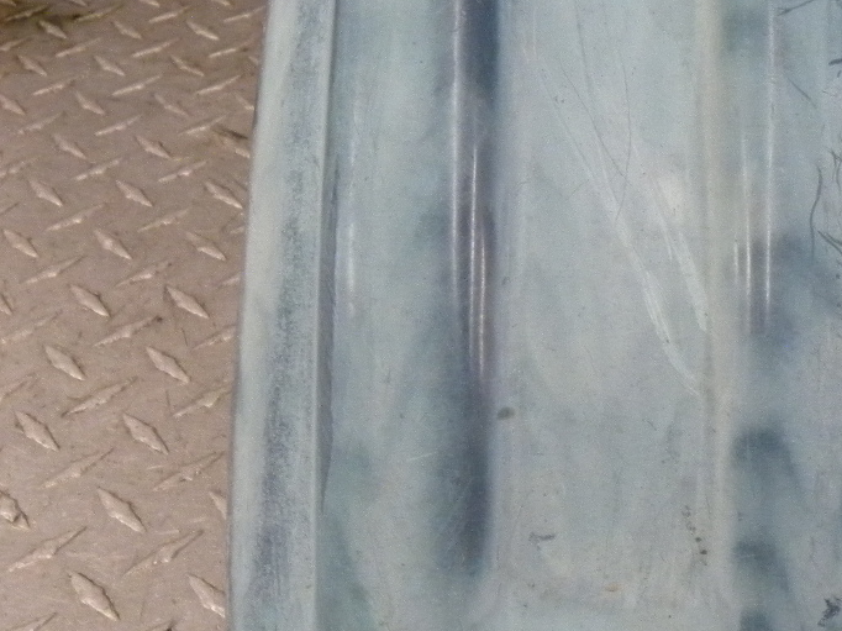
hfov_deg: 31.5
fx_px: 1483
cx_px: 532
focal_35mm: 61
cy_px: 325
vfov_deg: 24.0
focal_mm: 4.6
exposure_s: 1/48.3
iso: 400
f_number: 2.8
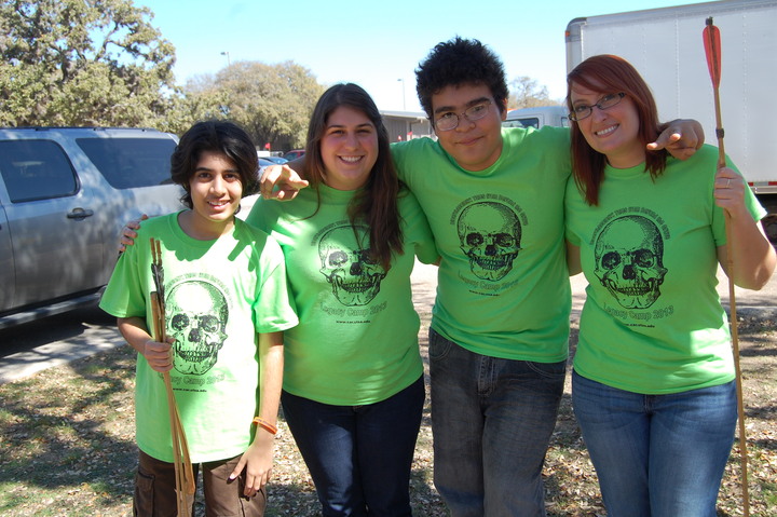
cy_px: 258
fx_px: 744
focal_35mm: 34
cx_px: 388
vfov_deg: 38.3
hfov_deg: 55.1
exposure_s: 1/200
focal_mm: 23
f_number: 8
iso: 200
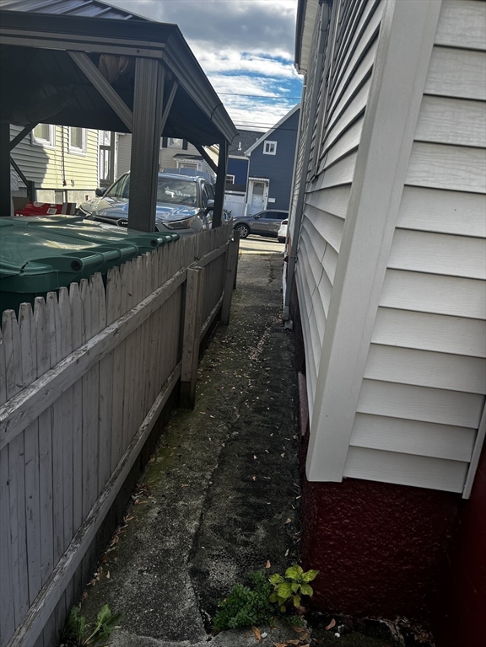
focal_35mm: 26
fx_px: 487
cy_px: 324
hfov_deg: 53.1
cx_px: 243
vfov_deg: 67.3
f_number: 1.5
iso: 50
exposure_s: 1/820
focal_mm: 5.7
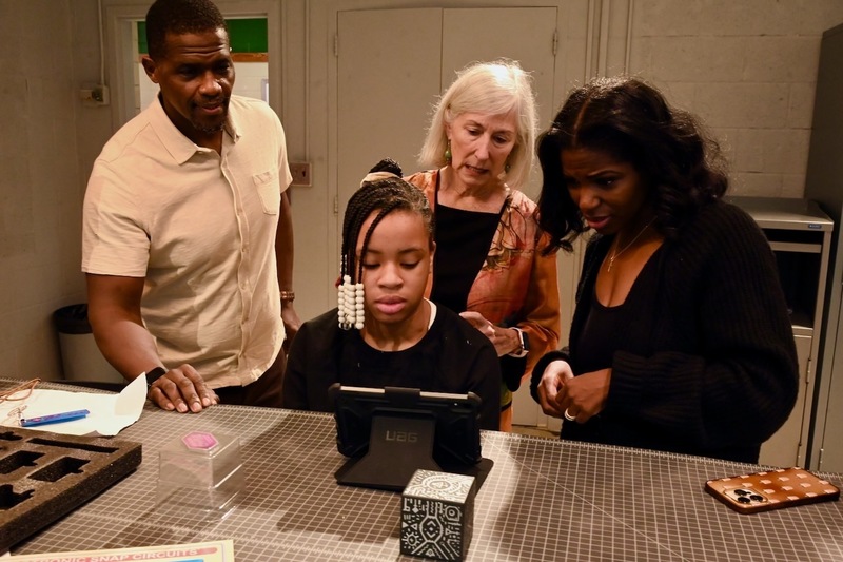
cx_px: 422
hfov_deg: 56.5
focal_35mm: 34
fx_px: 784
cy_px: 281
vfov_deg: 39.4
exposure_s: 1/80
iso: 5000
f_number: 10
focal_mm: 33.5
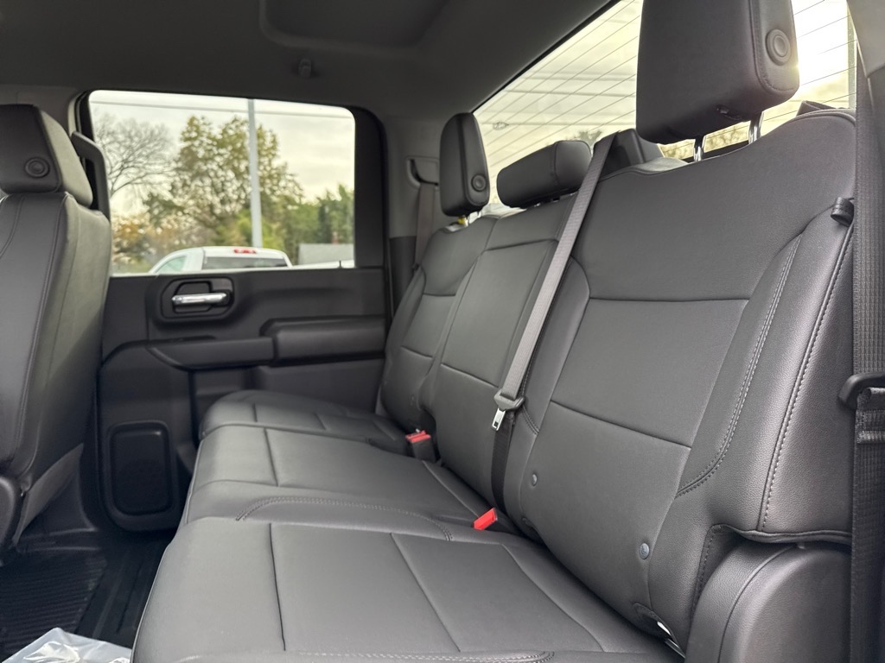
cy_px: 332
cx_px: 442
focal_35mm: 24
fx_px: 614
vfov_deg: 56.8
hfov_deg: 71.6
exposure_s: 1/121
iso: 64
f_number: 1.78
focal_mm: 6.76
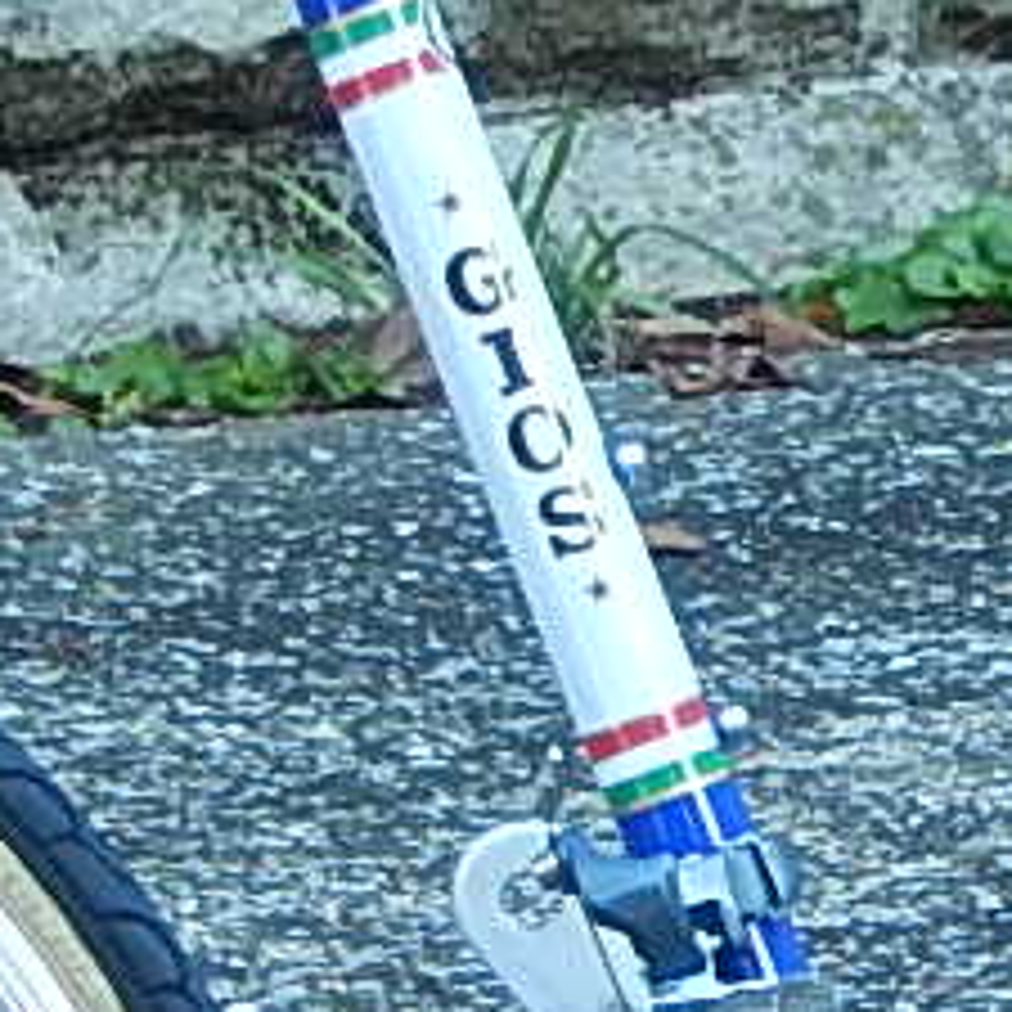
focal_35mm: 1062
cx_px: 1282
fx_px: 35126
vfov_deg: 1.7
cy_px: 607
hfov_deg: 1.6
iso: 125
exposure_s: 1/30
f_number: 5.7
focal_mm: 30.3
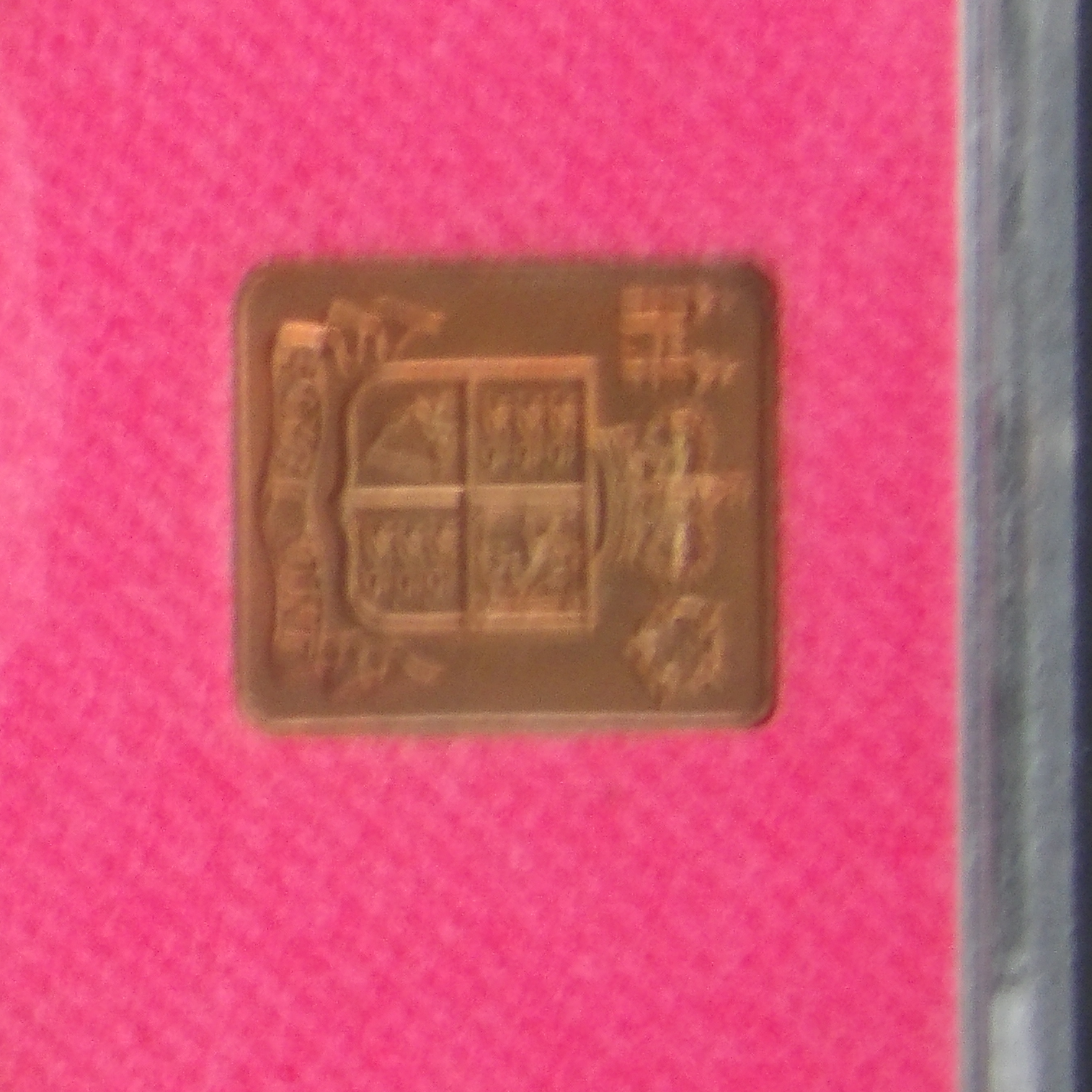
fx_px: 8851
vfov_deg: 7.1
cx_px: -701
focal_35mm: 248
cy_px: 657
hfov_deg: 6.9
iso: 217
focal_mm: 14.7
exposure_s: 1/15
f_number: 4.6
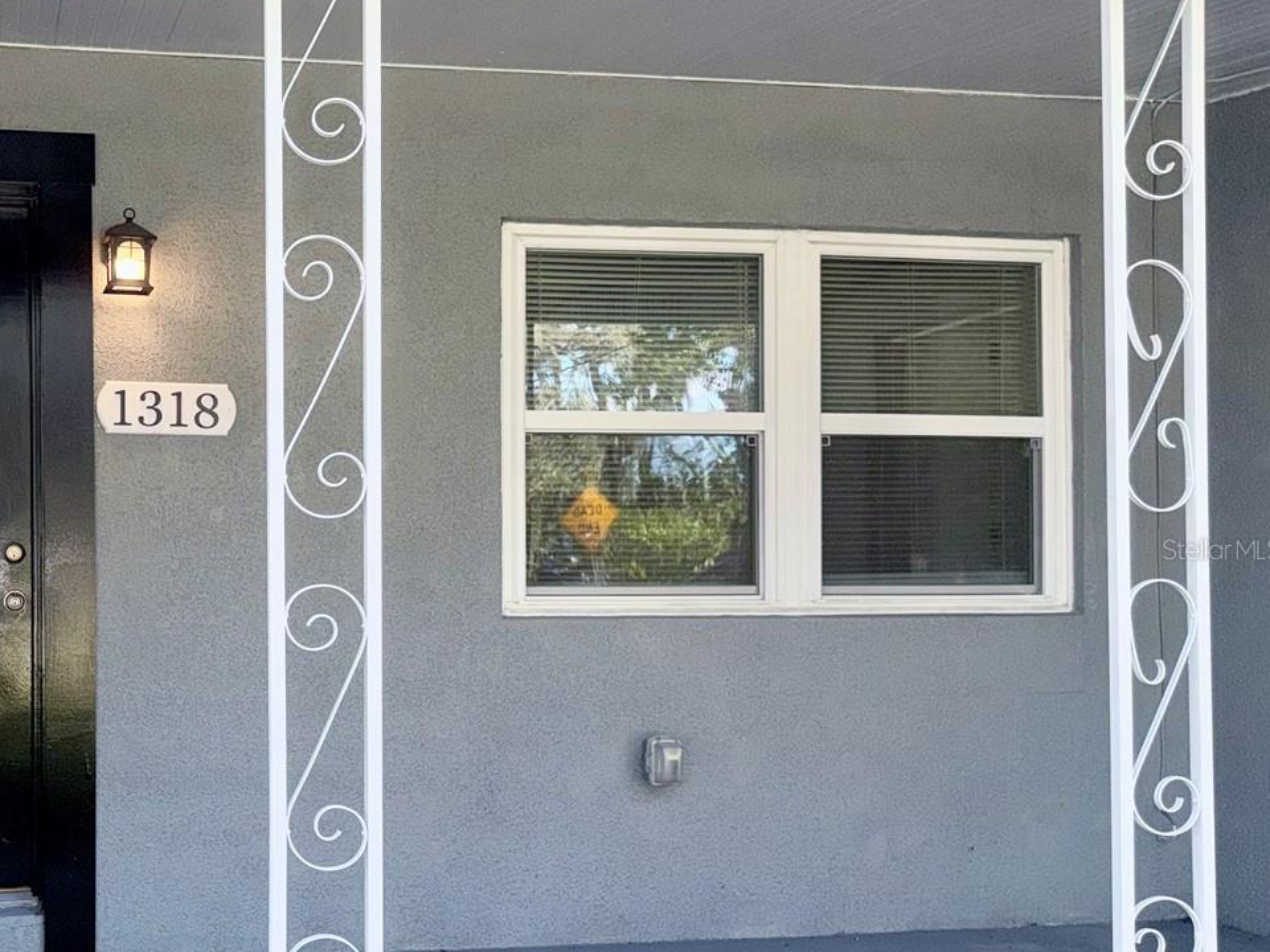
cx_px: 229
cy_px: 549
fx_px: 1468
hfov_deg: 44.2
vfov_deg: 35.9
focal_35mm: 40
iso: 50
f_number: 1.78
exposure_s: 1/379
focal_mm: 6.76
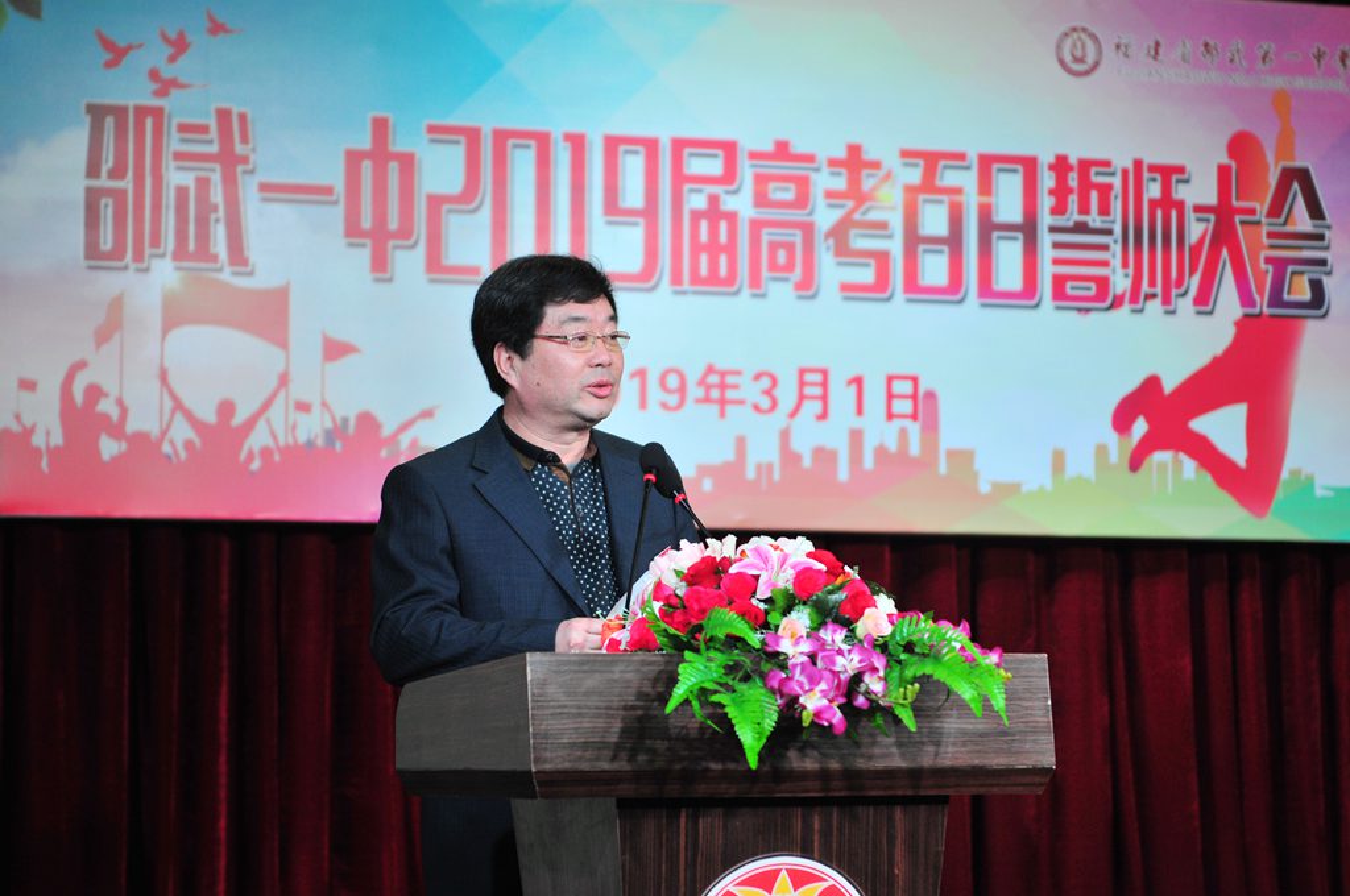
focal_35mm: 105
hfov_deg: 19.5
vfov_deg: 13.0
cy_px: 448
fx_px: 3932
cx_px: 675
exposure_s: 1/160
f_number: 2.8
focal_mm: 70
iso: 320
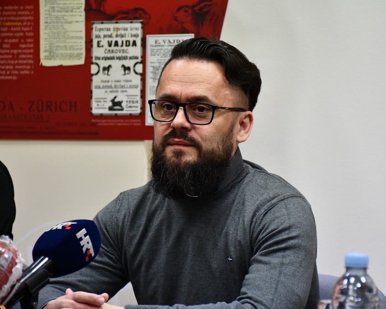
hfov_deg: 12.0
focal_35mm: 161
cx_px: 226
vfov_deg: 9.6
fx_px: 1839
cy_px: 154
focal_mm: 95
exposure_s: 1/160
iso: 3200
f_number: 5.3
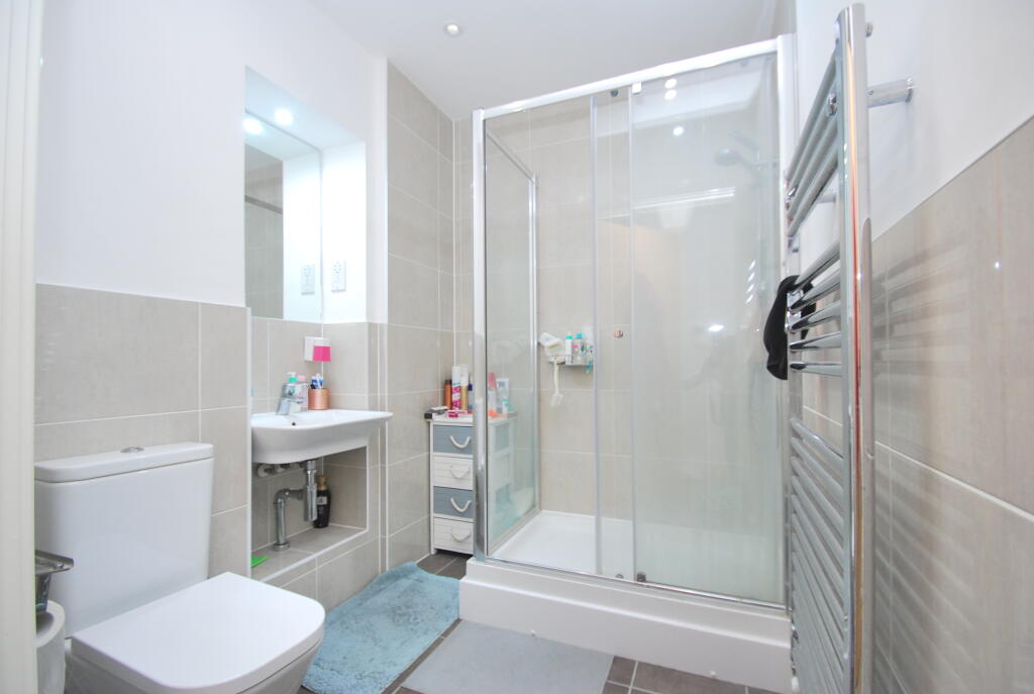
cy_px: 347
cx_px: 517
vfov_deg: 77.6
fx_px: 432
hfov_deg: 100.3
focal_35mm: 15
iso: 400
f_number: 3.5
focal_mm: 10
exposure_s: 1/15
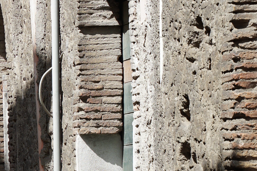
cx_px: -133
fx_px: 2313
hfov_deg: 6.3
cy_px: 158
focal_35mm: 324
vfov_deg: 4.2
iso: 100
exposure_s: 1/200
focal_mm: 70
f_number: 6.3
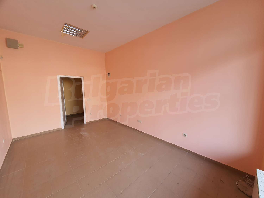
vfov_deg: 89.9
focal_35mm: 13
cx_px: 132
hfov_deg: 106.2
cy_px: 99
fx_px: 99
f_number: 2.2
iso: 100
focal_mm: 1.8
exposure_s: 1/50
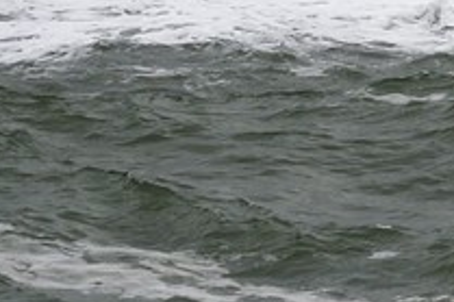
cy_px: -304
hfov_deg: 2.4
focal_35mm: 857
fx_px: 10799
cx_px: 1616
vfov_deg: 1.6
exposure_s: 1/400
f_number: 10
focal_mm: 112
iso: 400
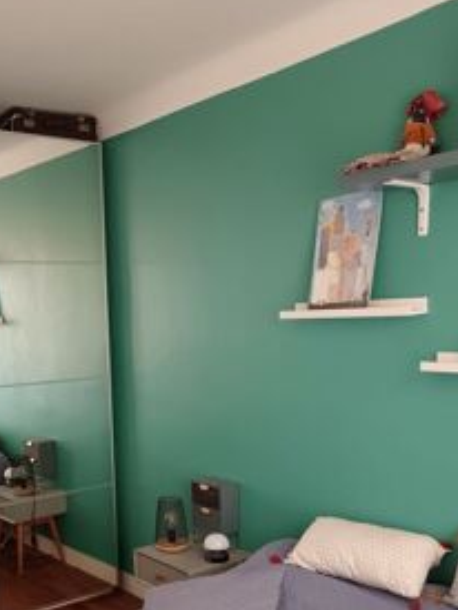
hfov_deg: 33.8
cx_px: 120
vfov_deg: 43.5
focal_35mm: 42
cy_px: 449
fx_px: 740
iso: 3137
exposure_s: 1/25
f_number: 1.9
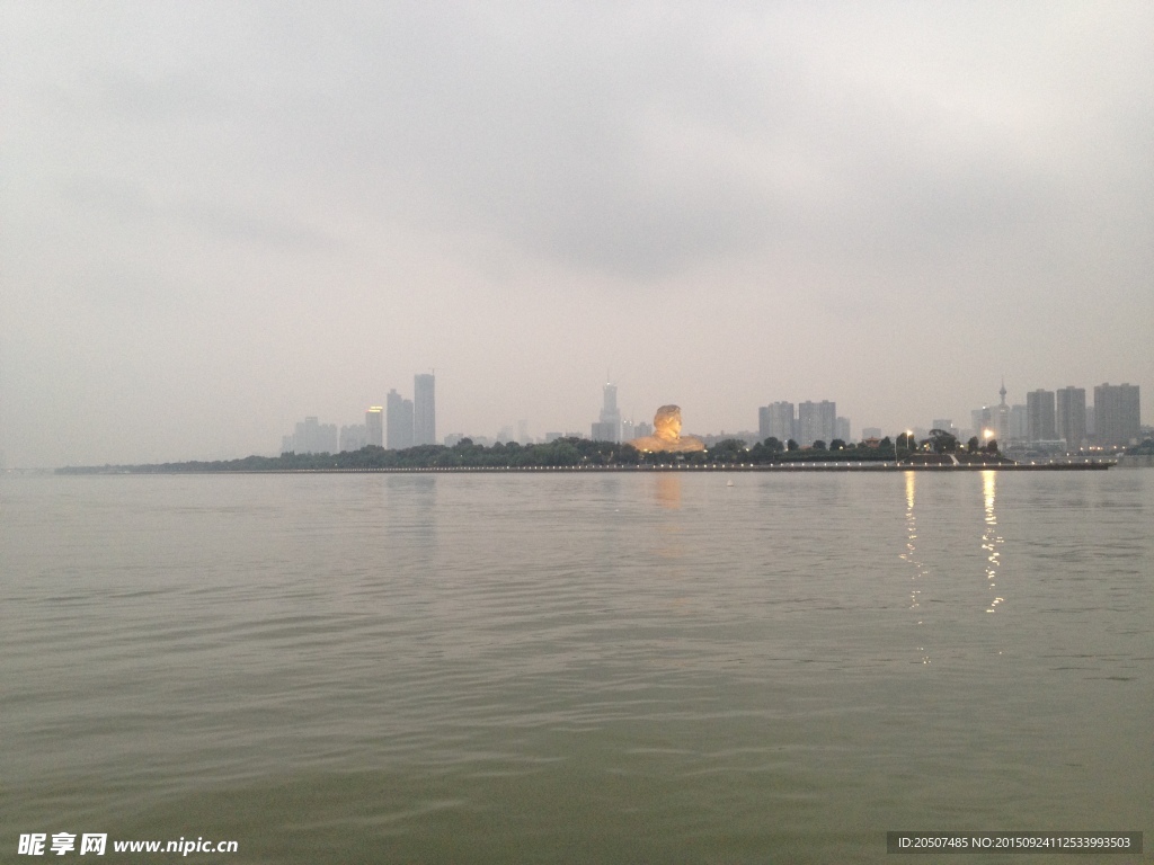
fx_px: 1167
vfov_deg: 40.7
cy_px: 432
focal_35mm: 35
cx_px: 577
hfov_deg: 52.6
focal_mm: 4.28
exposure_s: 1/20
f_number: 2.4
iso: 100
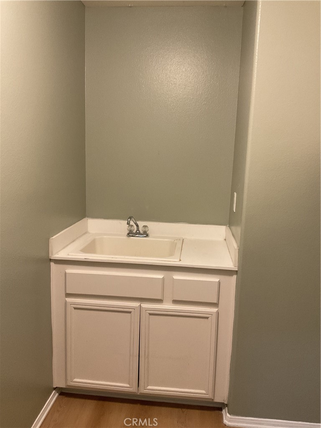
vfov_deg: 61.7
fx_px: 359
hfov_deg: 48.2
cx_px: 160
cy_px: 214
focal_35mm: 29
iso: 200
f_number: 1.8
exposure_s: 1/60
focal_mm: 3
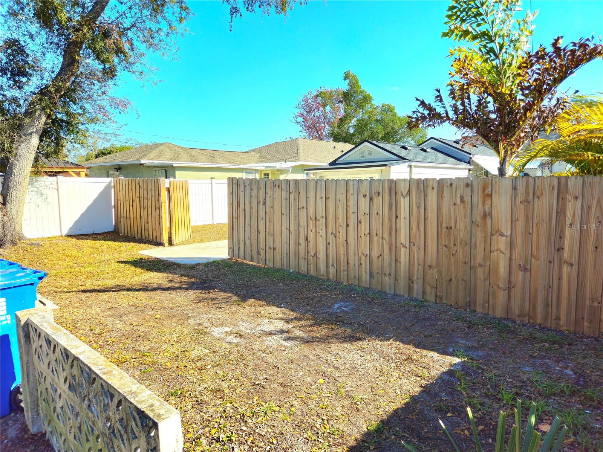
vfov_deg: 58.9
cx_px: 302
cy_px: 226
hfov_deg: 73.9
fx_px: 401
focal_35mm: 23
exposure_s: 1/1250
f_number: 1.8
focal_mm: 5.4
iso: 25
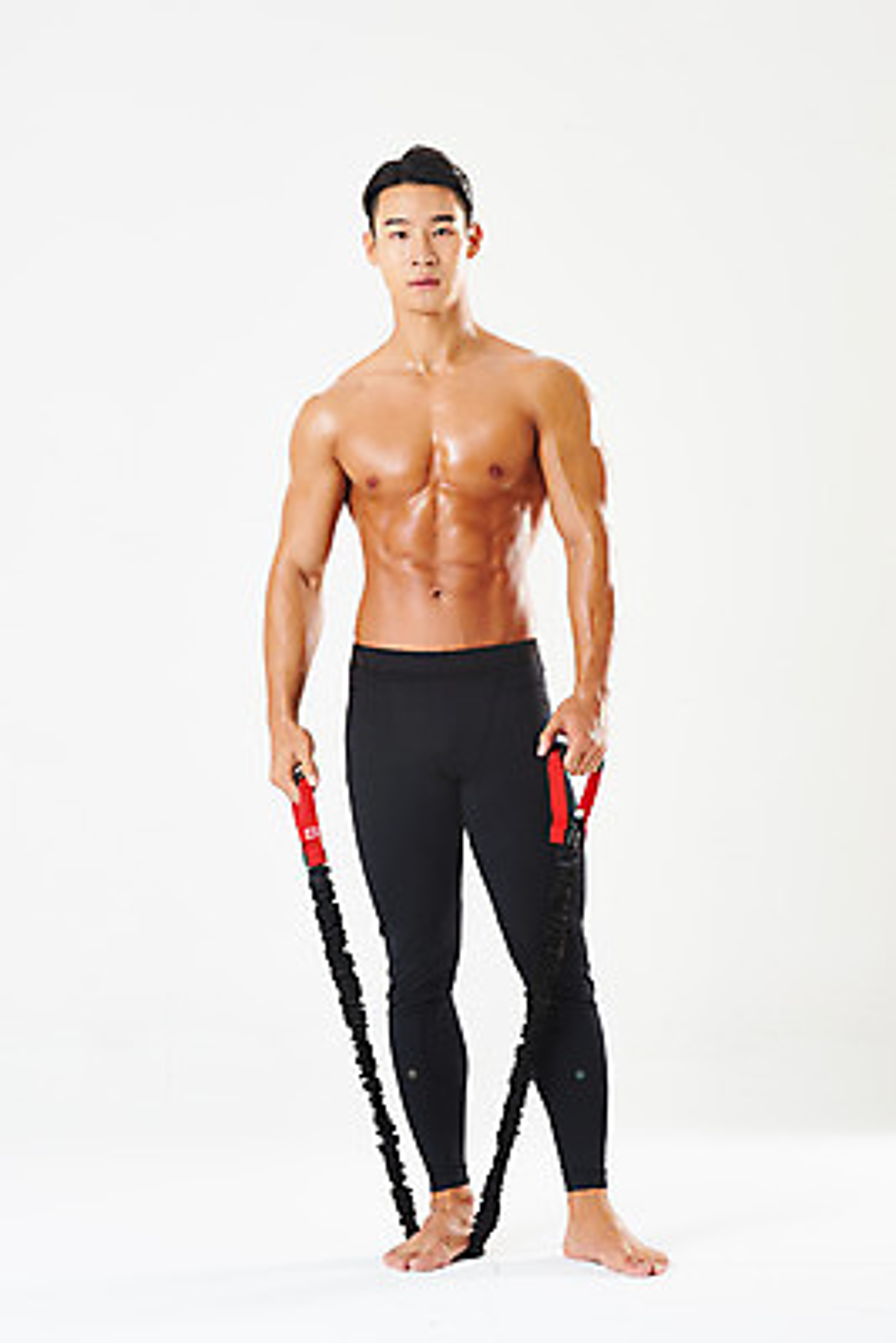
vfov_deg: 22.1
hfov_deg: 14.9
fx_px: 3431
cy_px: 672
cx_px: 448
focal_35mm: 92
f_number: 11
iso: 100
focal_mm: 92
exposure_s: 1/125
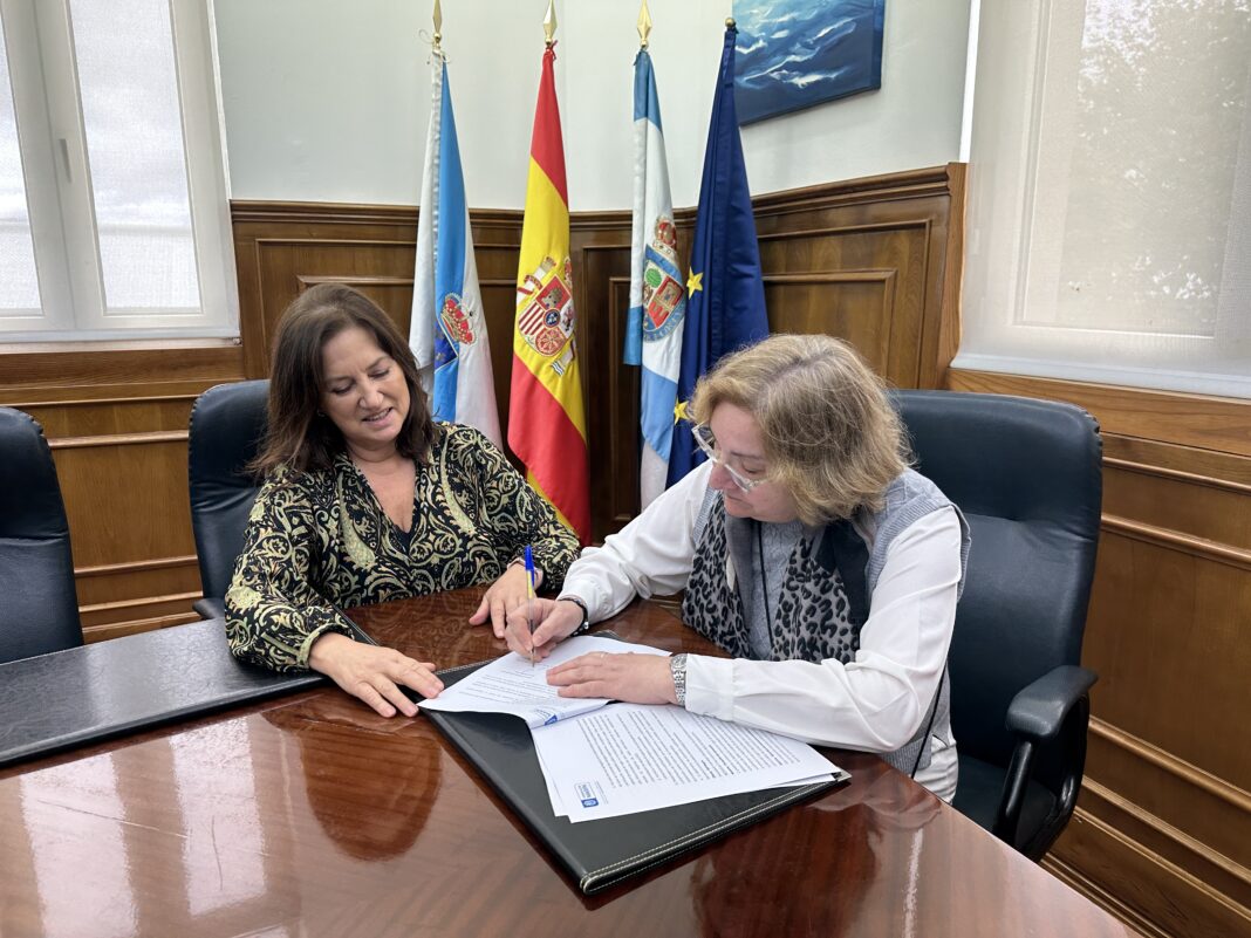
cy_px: 469
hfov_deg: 71.6
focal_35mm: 24
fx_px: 867
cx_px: 626
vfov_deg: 56.8
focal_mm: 6.86
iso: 125
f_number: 1.78
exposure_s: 1/100
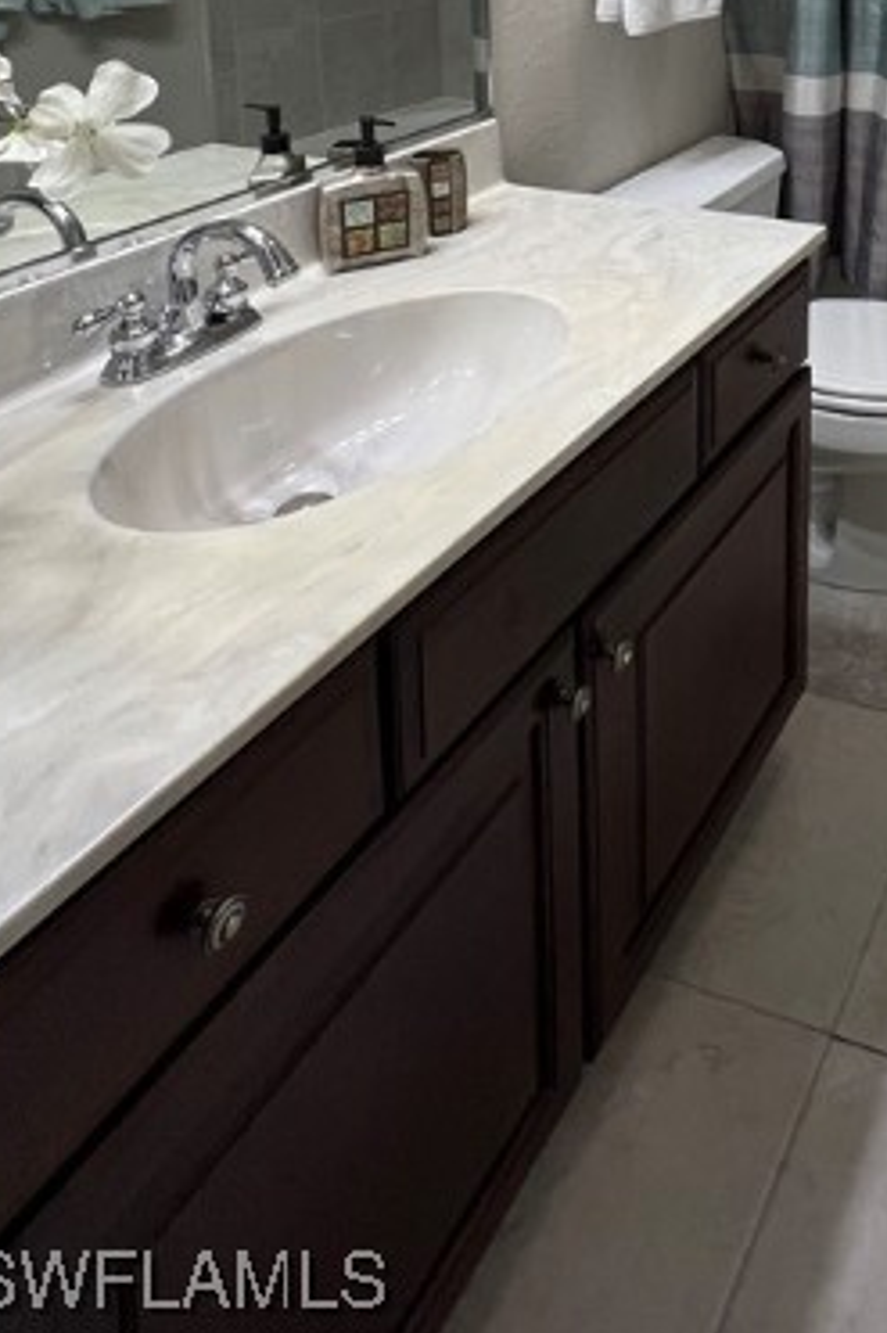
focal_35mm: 28
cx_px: 984
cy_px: -18
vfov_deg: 51.5
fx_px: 1036
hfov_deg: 38.2
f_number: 1.8
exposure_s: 1/120
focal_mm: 1.57
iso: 160
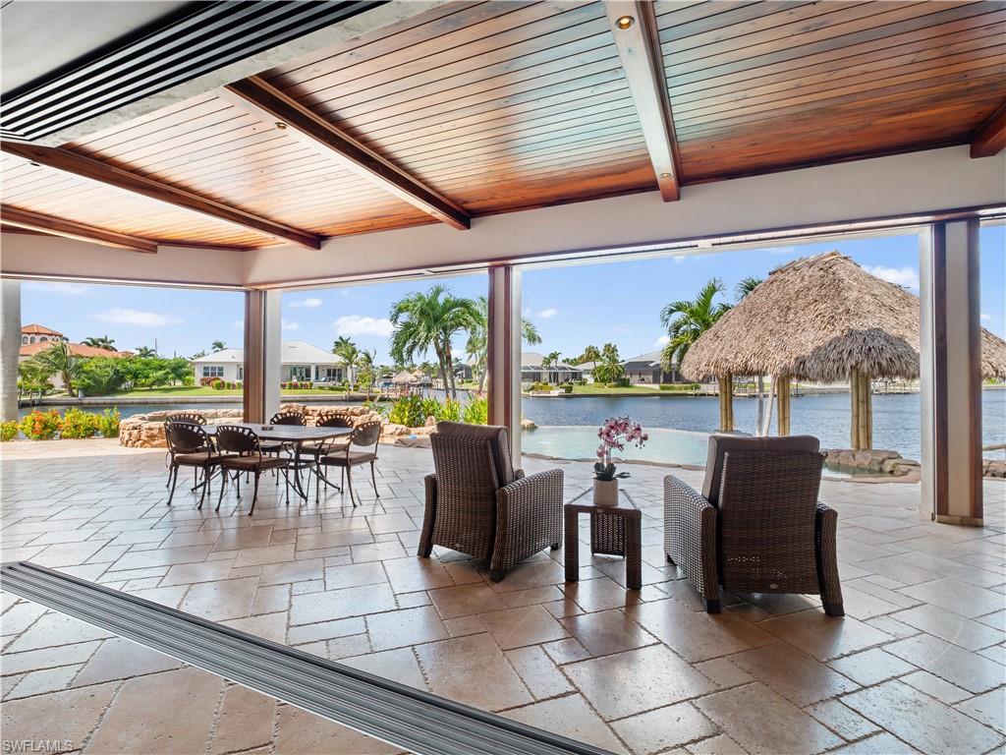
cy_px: 378
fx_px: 465
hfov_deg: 94.5
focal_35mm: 16
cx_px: 503
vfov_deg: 78.1
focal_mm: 8
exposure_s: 1/25
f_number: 7.1
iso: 200
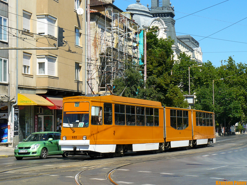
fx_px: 528
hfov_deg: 26.4
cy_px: 92
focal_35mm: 74
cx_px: 124
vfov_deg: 19.9
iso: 100
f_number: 6.3
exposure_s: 1/320
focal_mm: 12.4
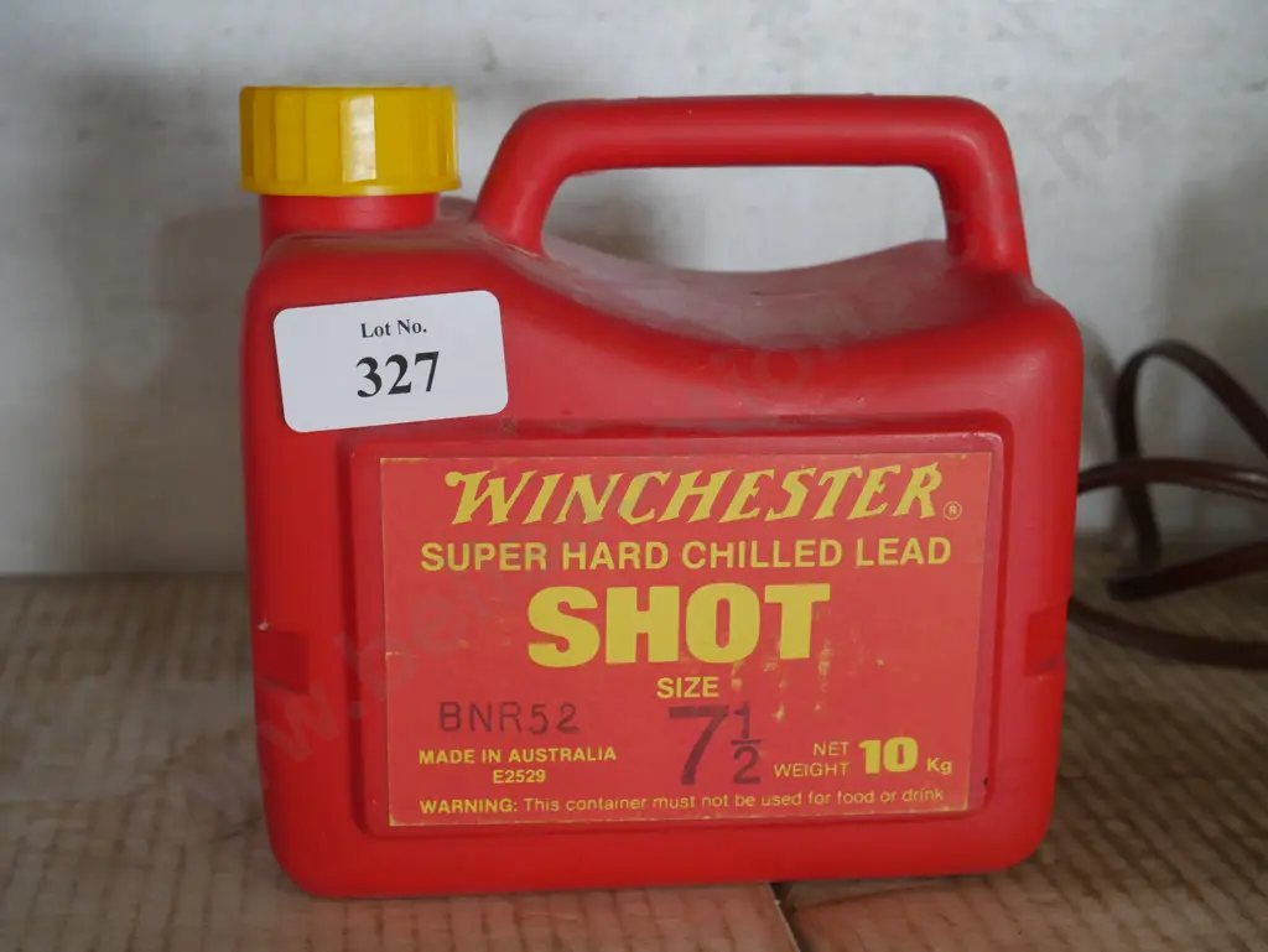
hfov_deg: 38.2
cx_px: 634
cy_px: 476
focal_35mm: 50
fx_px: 1832
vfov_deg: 29.1
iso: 1600
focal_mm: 25
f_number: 5.3
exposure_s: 1/60
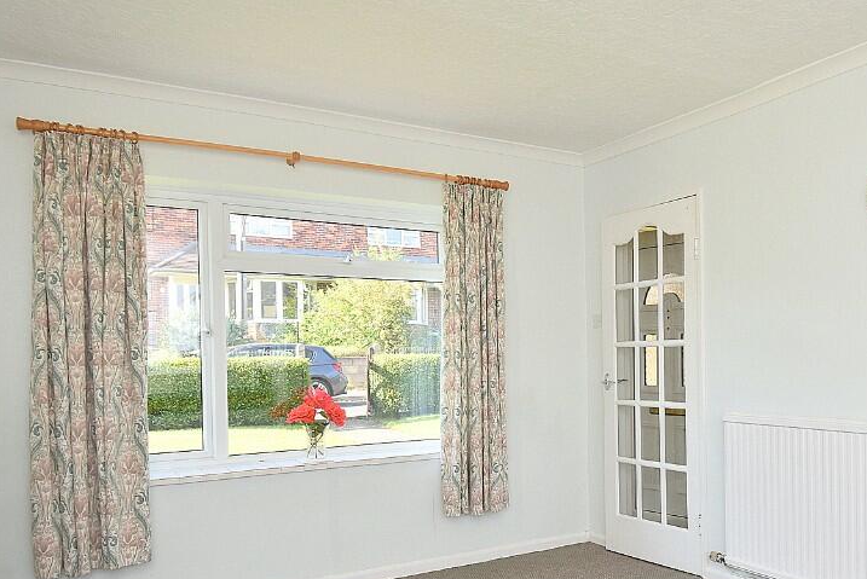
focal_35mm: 30
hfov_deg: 60.5
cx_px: 576
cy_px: 365
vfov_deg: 43.3
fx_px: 723
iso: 360
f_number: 5
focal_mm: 14
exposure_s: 1/200
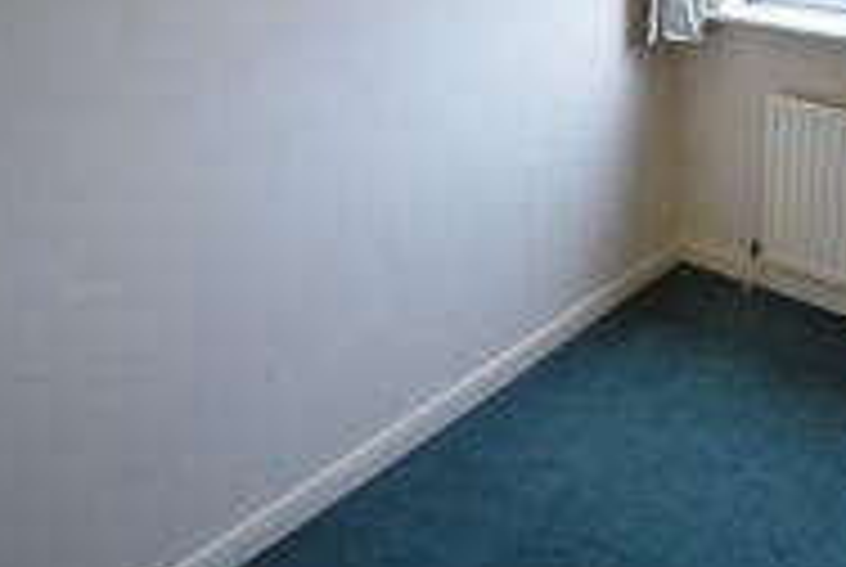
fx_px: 922
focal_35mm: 39
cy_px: 43
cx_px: 842
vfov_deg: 32.3
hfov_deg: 42.7
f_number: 4.5
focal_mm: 11
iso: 400
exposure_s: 1/80
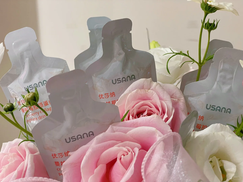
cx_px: 122
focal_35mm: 52
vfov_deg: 28.0
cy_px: 91
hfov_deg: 36.8
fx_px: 365
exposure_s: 1/100
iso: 160
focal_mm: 6
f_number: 2
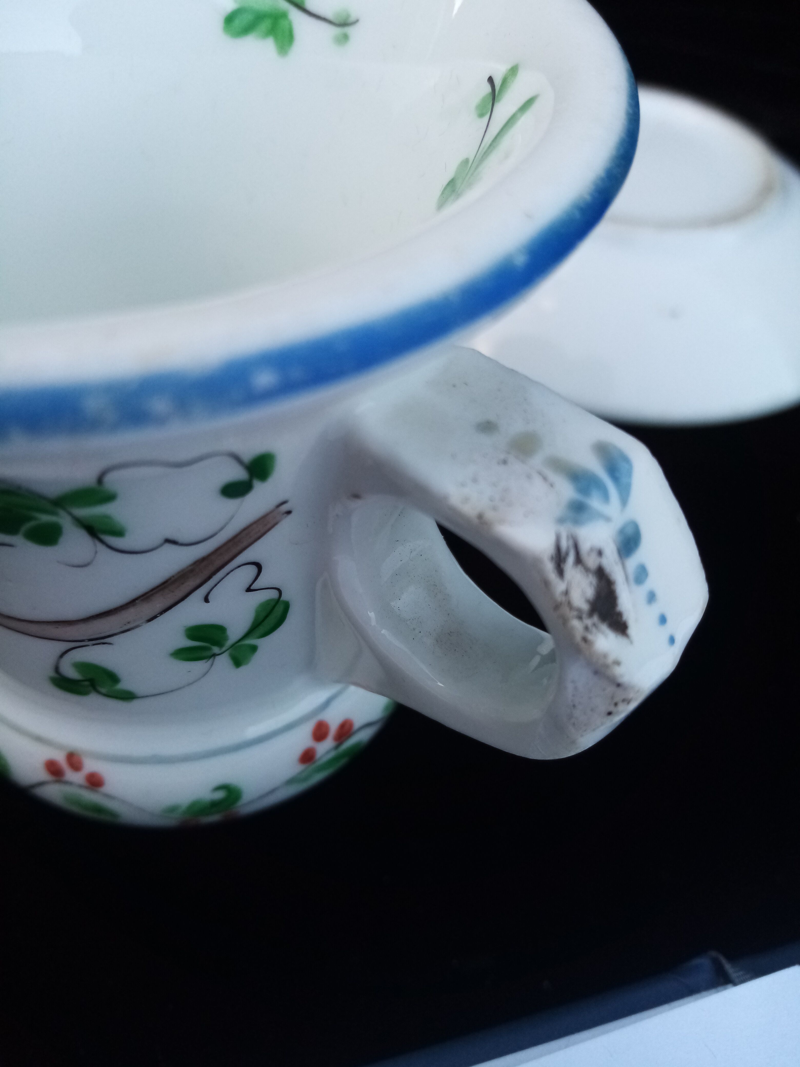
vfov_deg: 67.3
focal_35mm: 26
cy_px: 534
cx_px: 400
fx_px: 801
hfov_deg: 53.1
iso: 103
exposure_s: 1/137
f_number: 1.8
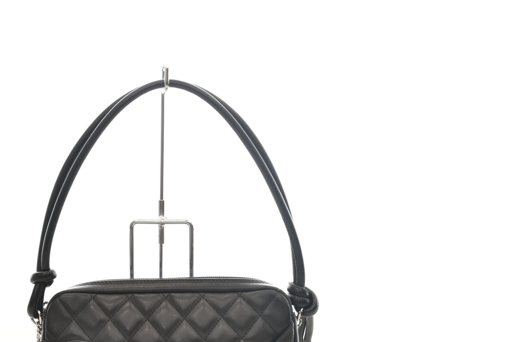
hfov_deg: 37.6
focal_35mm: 52
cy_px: 235
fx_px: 737
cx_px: 147
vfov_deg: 25.9
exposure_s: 1/8
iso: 100
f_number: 8
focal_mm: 21
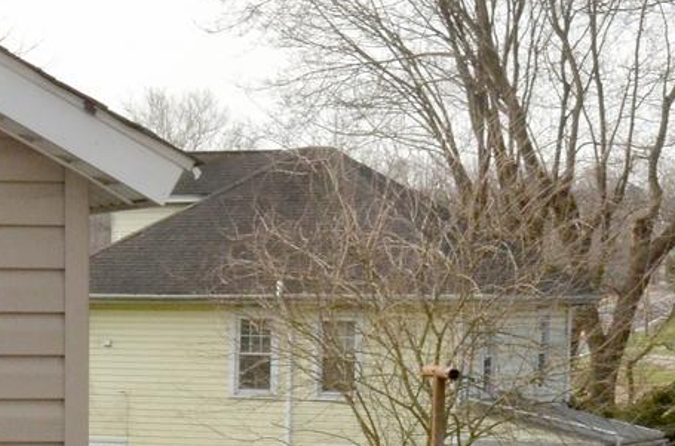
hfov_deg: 12.0
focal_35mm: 162
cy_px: 510
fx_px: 3030
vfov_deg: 8.4
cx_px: -421
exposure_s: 1/250
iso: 800
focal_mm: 24
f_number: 18
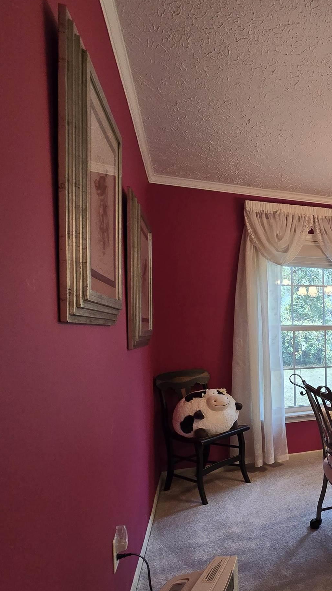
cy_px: 350
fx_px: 376
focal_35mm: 24
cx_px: 400
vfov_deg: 75.6
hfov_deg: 36.6
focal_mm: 2.2
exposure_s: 1/60
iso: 200
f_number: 2.2
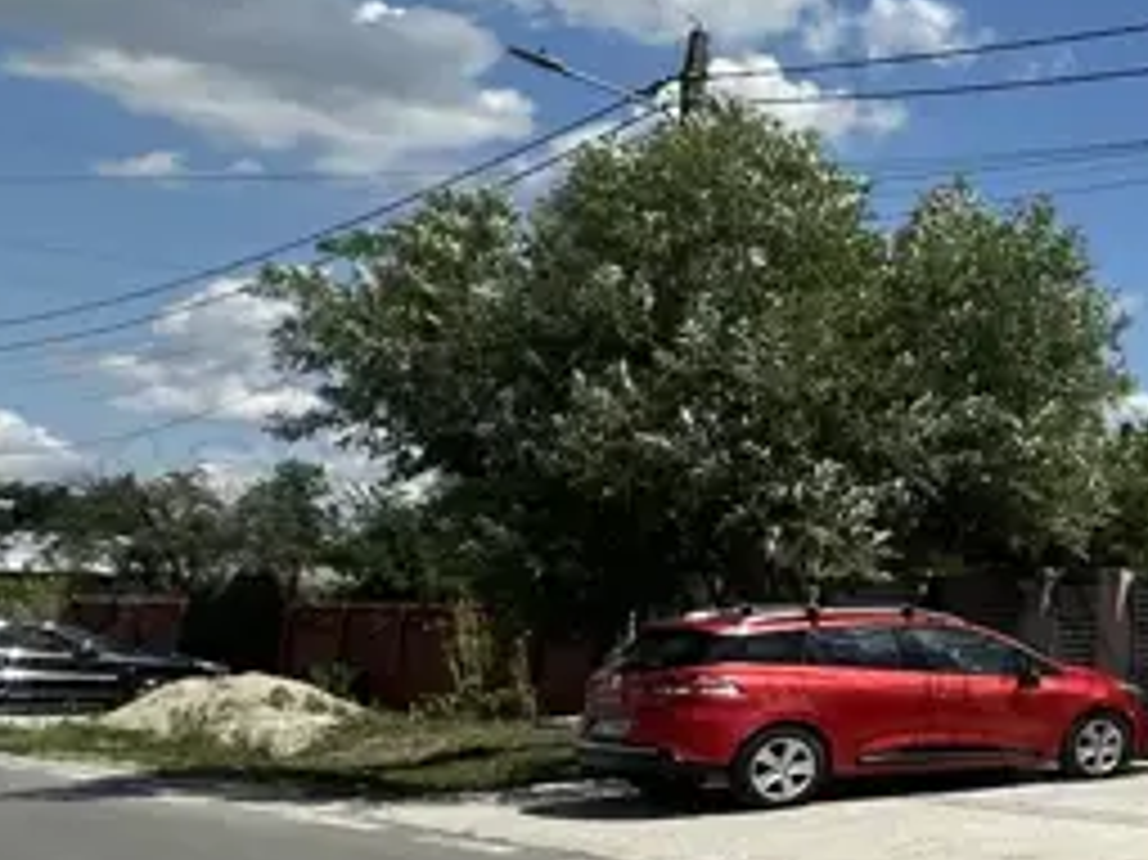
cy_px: 473
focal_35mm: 55
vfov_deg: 26.5
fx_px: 1823
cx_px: 1954
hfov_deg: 23.1
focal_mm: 2.22
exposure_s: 1/2747
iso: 50
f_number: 2.2
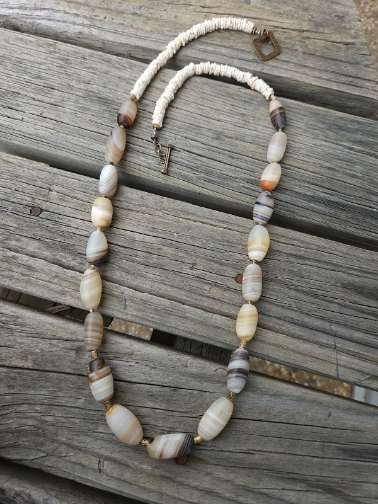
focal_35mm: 23
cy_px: 252
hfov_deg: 58.9
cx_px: 189
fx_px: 335
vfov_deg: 73.9
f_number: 1.8
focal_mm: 5.4
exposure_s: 1/219
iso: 40
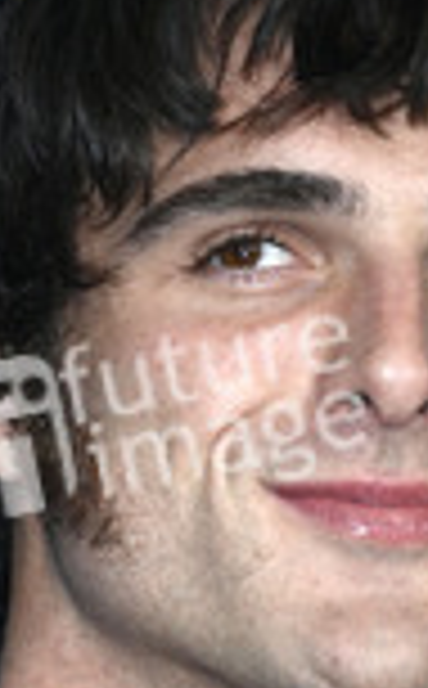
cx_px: 266
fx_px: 15020
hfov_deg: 1.6
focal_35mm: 801
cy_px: 648
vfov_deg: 2.6
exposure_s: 1/250
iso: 1000
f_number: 5.6
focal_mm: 300
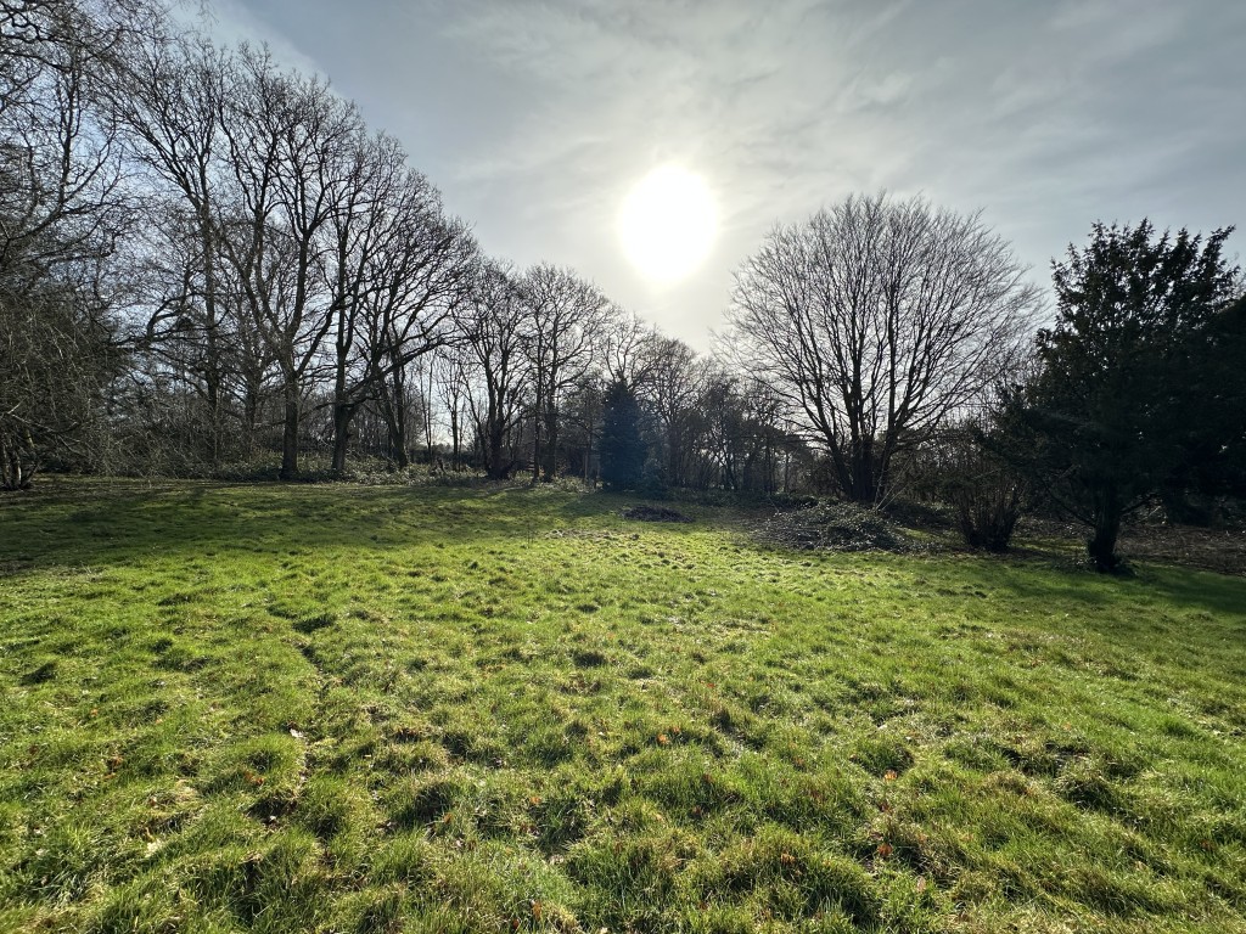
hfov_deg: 102.1
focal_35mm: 14
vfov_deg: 85.7
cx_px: 623
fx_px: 504
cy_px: 467
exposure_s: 1/1887
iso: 50
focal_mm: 2.22
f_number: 2.2
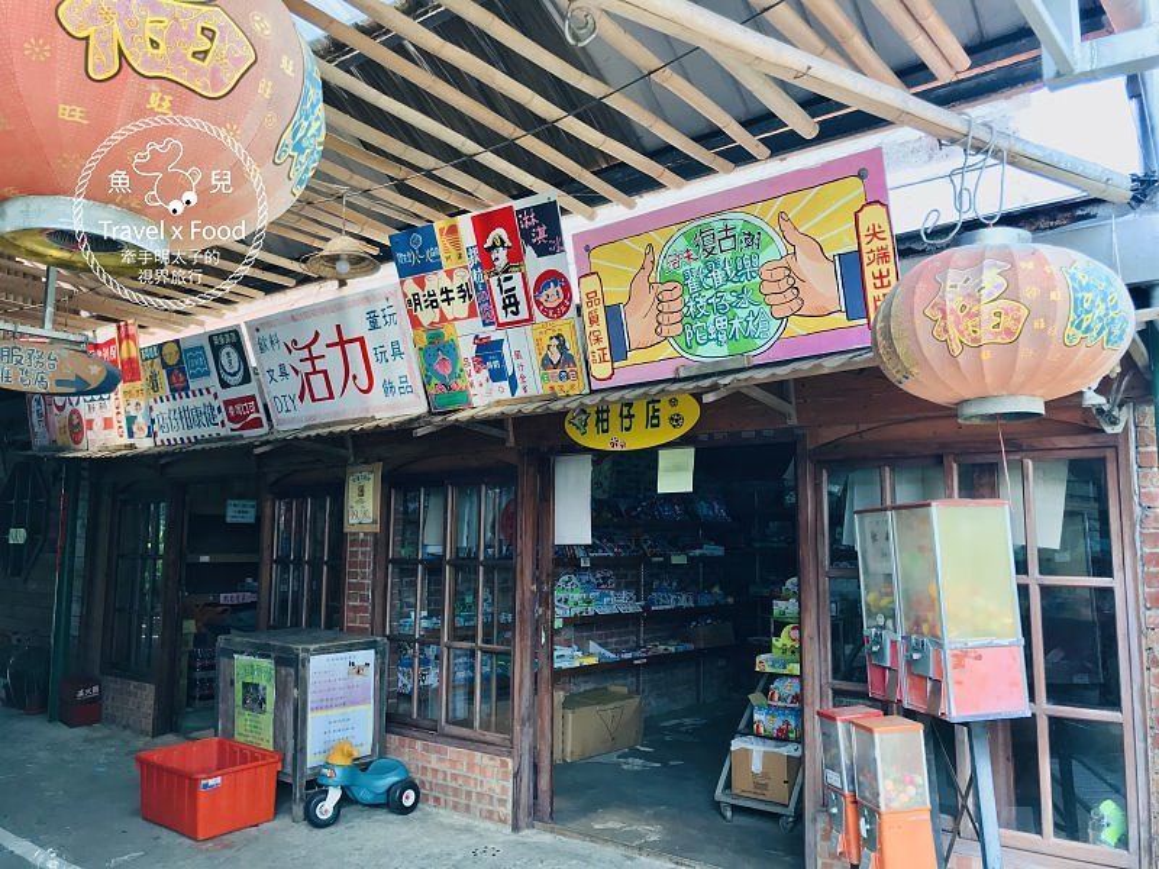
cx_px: 580
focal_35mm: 28
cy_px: 434
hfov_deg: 63.4
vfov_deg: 49.7
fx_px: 937
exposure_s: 1/120
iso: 32
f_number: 1.8
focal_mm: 3.99
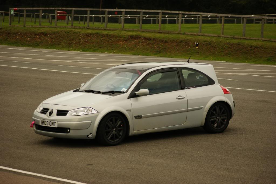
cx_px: 138
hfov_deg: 12.5
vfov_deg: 8.3
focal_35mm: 165
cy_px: 92
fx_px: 1264
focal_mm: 110
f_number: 4.5
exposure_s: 1/640
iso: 100
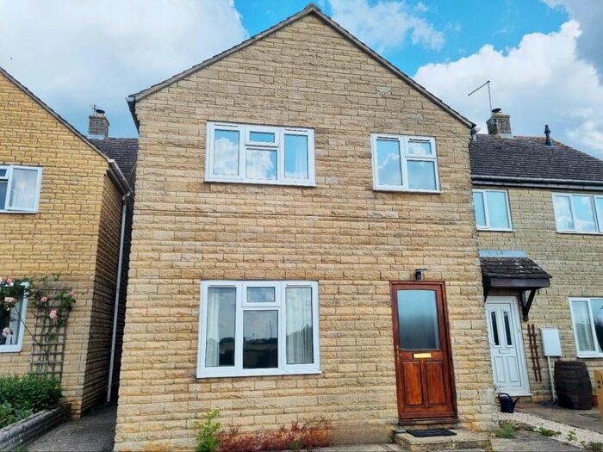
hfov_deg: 67.3
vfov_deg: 53.1
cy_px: 226
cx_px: 302
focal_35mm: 26
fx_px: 453
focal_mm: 5.4
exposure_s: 1/2500
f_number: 1.8
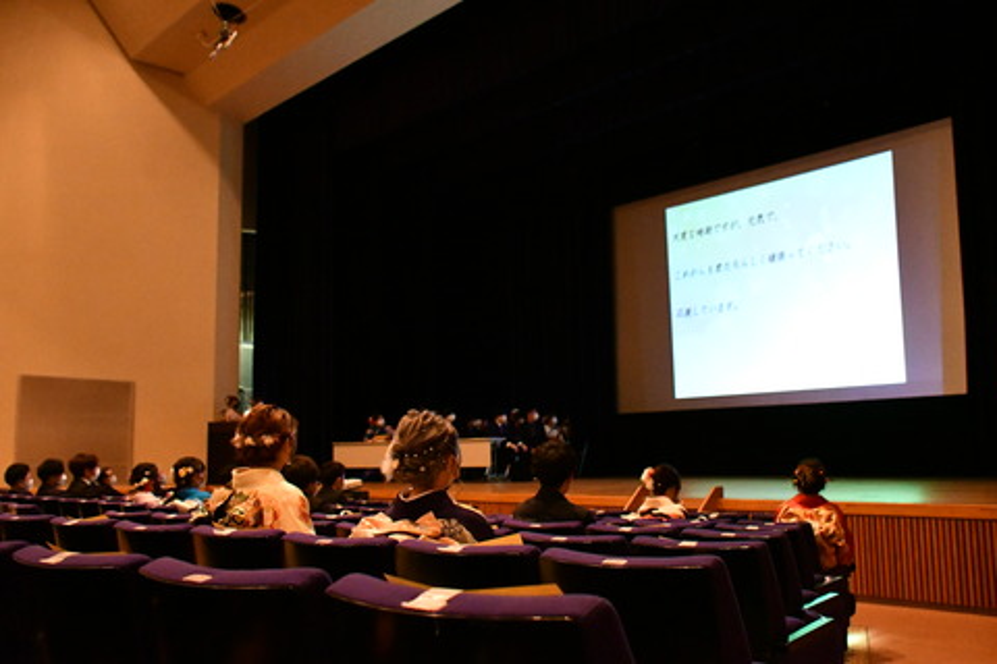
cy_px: 332
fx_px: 997
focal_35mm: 36
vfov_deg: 36.9
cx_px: 498
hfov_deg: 53.1
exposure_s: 1/60
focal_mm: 24
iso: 12800
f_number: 3.8
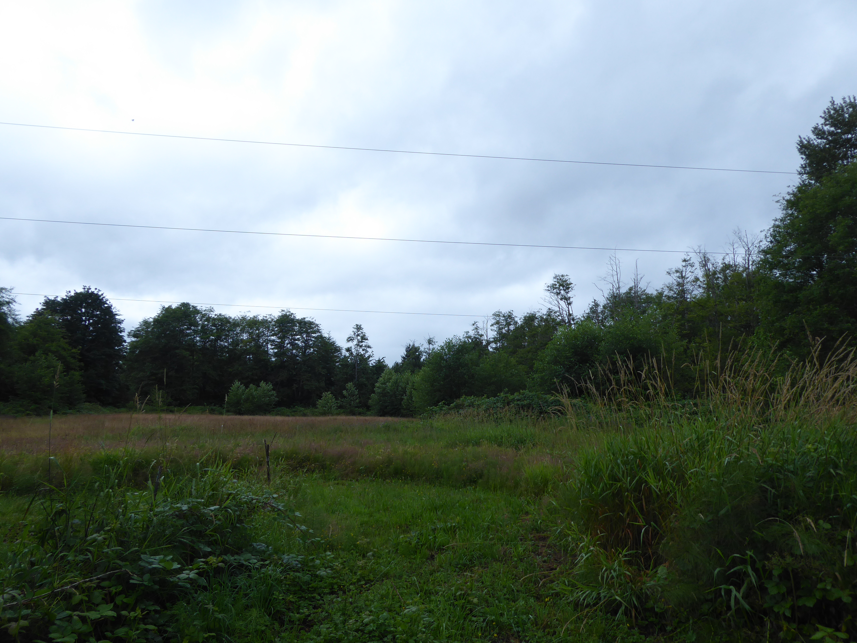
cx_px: 428
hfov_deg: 71.6
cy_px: 322
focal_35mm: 24
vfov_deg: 56.8
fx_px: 594
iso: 80
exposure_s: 1/320
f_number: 3.3
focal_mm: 4.3
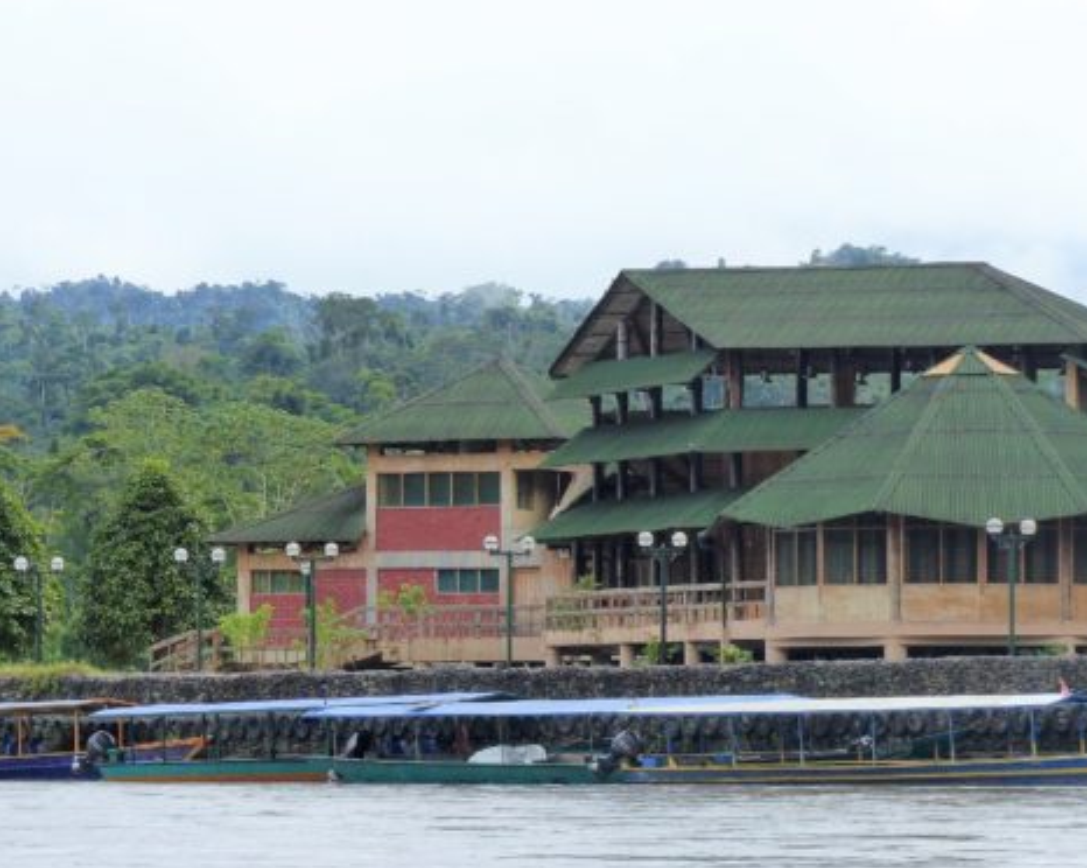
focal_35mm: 208
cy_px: 511
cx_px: 630
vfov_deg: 7.4
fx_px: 6686
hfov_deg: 9.3
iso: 160
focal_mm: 27.8
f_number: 4
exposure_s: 1/1300
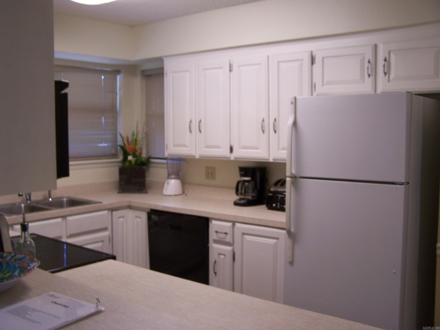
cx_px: 220
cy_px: 165
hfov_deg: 49.0
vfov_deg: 37.7
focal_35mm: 38
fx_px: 483
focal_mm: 6.3
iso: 100
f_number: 2.8
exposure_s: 1/30
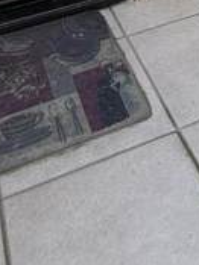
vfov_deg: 15.5
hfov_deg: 18.5
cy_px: -350
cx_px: 207
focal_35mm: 77
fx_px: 591
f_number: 2.2
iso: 50
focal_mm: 2.22
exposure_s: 1/252
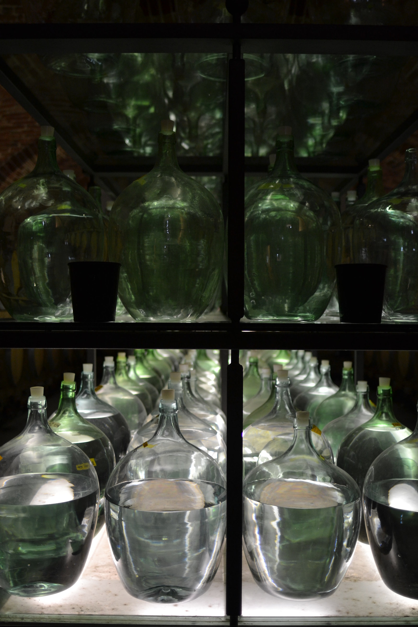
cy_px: 314
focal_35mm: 36
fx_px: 627
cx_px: 209
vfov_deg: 53.1
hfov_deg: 36.9
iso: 400
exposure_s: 1/200
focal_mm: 24
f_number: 1.8
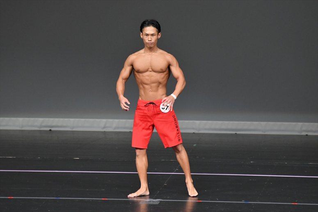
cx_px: 159
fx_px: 3046
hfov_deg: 6.0
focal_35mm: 345
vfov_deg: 4.0
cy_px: 106
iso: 4000
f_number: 5.6
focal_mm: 230
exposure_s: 1/400
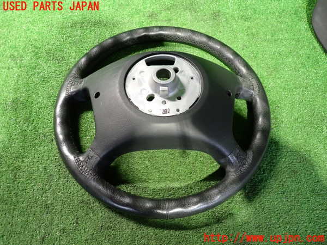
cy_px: 122
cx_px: 164
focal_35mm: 25
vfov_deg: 54.9
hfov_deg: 69.4
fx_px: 236
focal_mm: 4.5
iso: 800
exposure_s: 1/20
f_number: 2
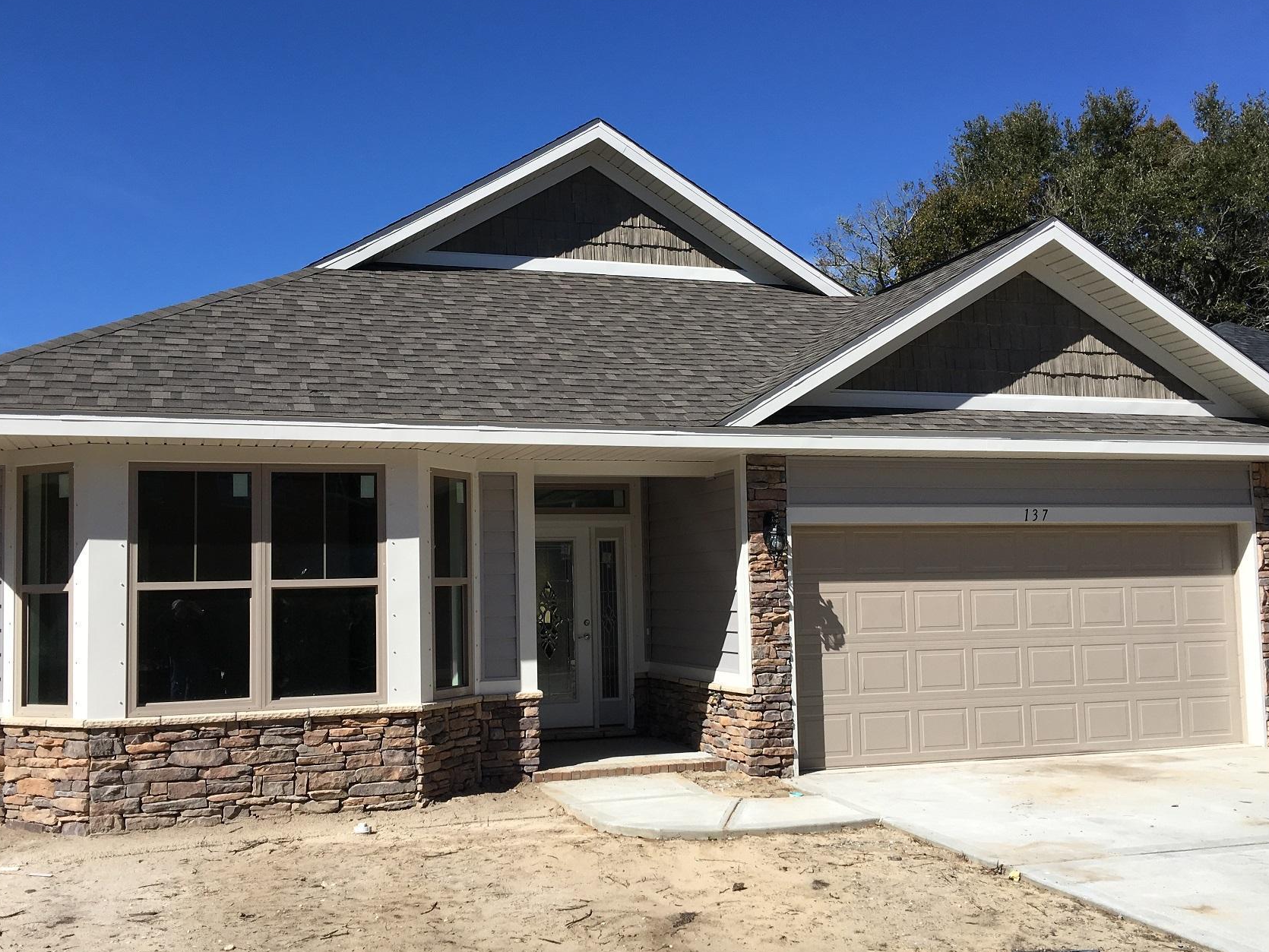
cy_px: 515
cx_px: 610
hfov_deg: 52.6
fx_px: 1283
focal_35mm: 35
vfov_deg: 40.7
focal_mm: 4.15
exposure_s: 1/2137
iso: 25
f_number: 2.2
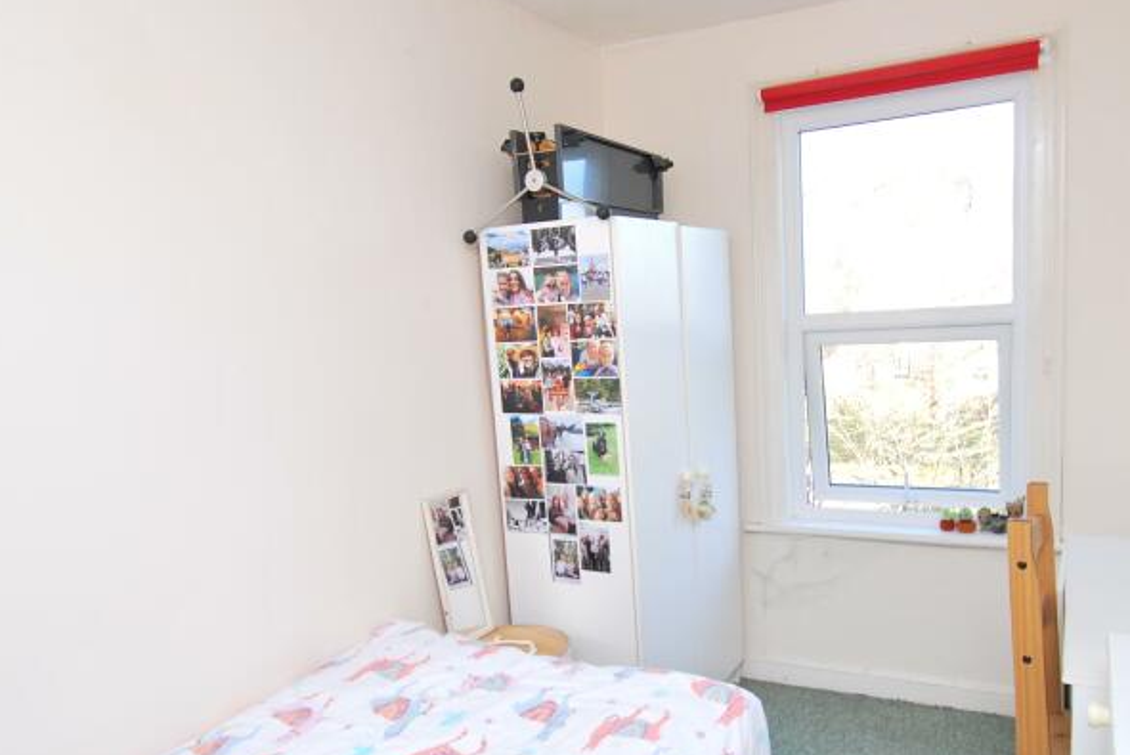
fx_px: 817
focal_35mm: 26
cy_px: 393
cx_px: 629
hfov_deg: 69.1
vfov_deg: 49.6
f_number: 4
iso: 200
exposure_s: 1/60
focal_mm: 10
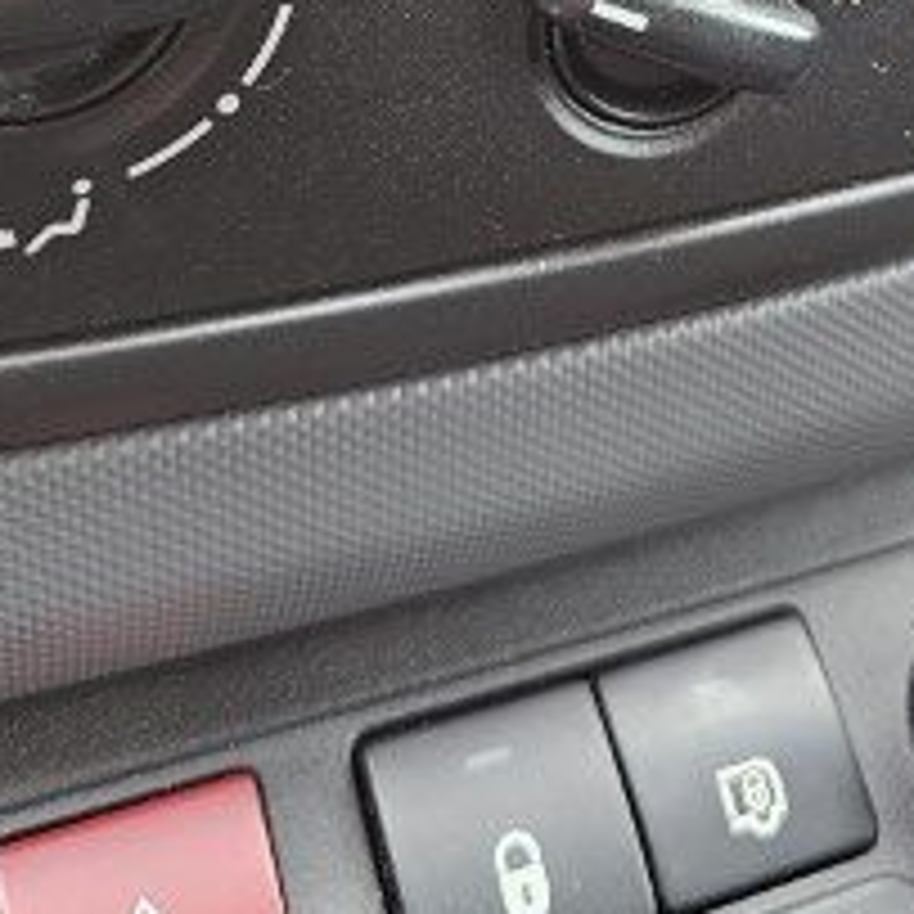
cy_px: -230
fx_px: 1912
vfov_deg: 24.0
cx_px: 689
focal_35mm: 64
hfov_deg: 26.5
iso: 200
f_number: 1.7
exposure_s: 1/142
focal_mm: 6.3
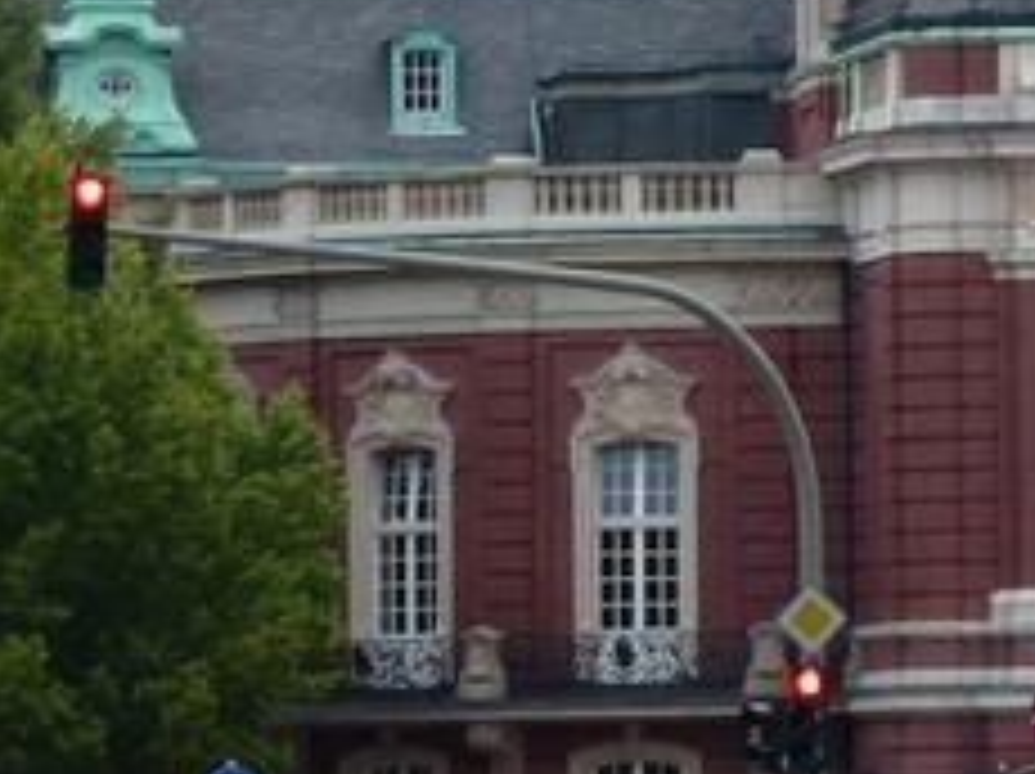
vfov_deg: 3.7
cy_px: 148
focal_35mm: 401
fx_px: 11977
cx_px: 963
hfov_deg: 4.9
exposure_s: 1/100
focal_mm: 23.4
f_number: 5.2
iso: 100
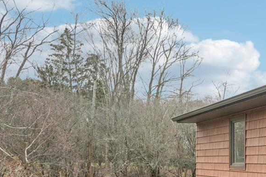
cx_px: 405
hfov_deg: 25.6
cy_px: 156
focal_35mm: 57
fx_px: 421
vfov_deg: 23.2
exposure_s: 1/30
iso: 100
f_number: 9
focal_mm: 16
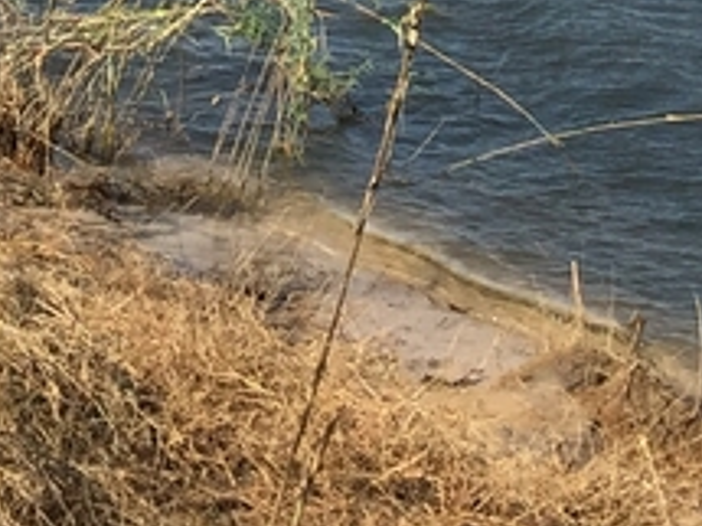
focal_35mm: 173
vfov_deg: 7.8
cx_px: 441
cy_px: -827
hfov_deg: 11.4
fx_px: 3506
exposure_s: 1/1464
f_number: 2.2
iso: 32
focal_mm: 4.15
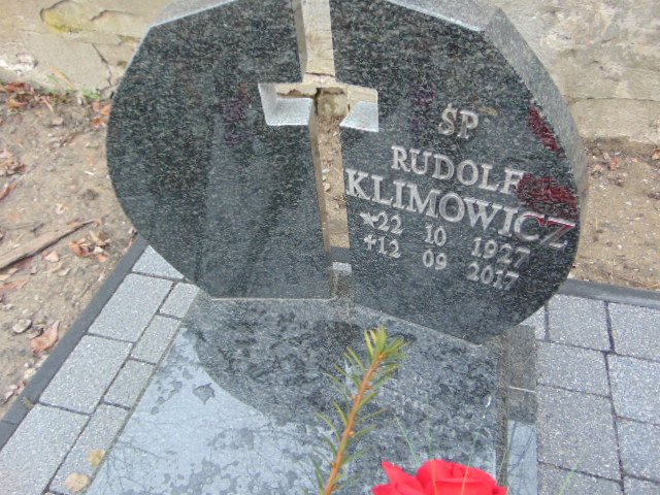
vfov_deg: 54.9
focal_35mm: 25
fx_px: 477
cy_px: 248
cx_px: 330
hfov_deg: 69.4
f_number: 3
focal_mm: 4.5
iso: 100
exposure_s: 1/30
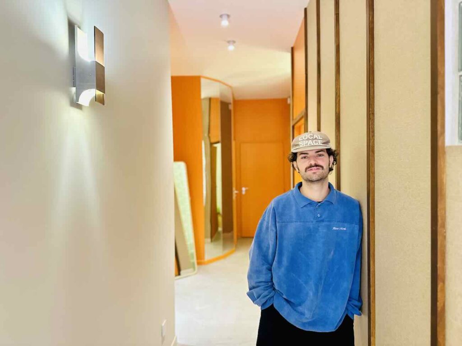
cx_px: 231
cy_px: 173
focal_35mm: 24
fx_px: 320
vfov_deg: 56.8
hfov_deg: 71.6
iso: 500
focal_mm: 6.86
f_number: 1.78
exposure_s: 1/50
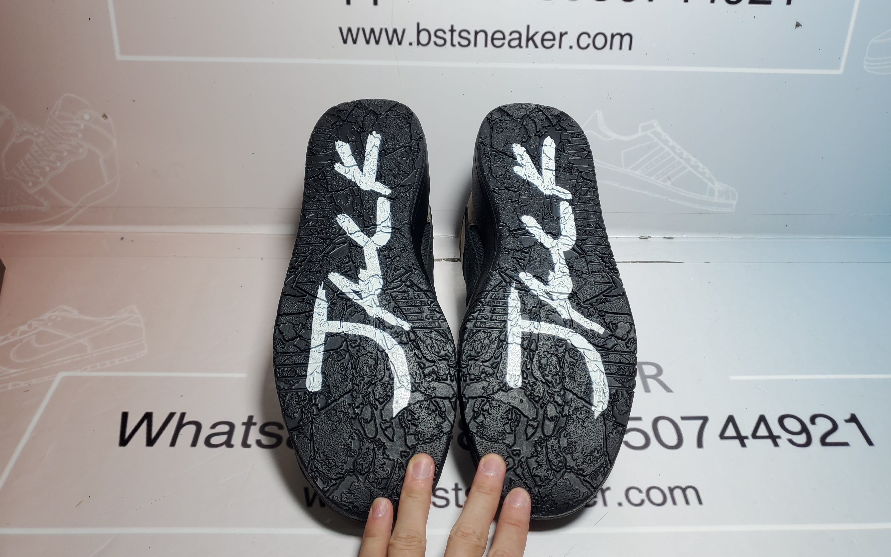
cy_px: 256
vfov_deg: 44.5
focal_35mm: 28
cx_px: 442
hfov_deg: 66.5
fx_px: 680
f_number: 1.5
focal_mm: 4.3
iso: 50
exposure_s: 1/466
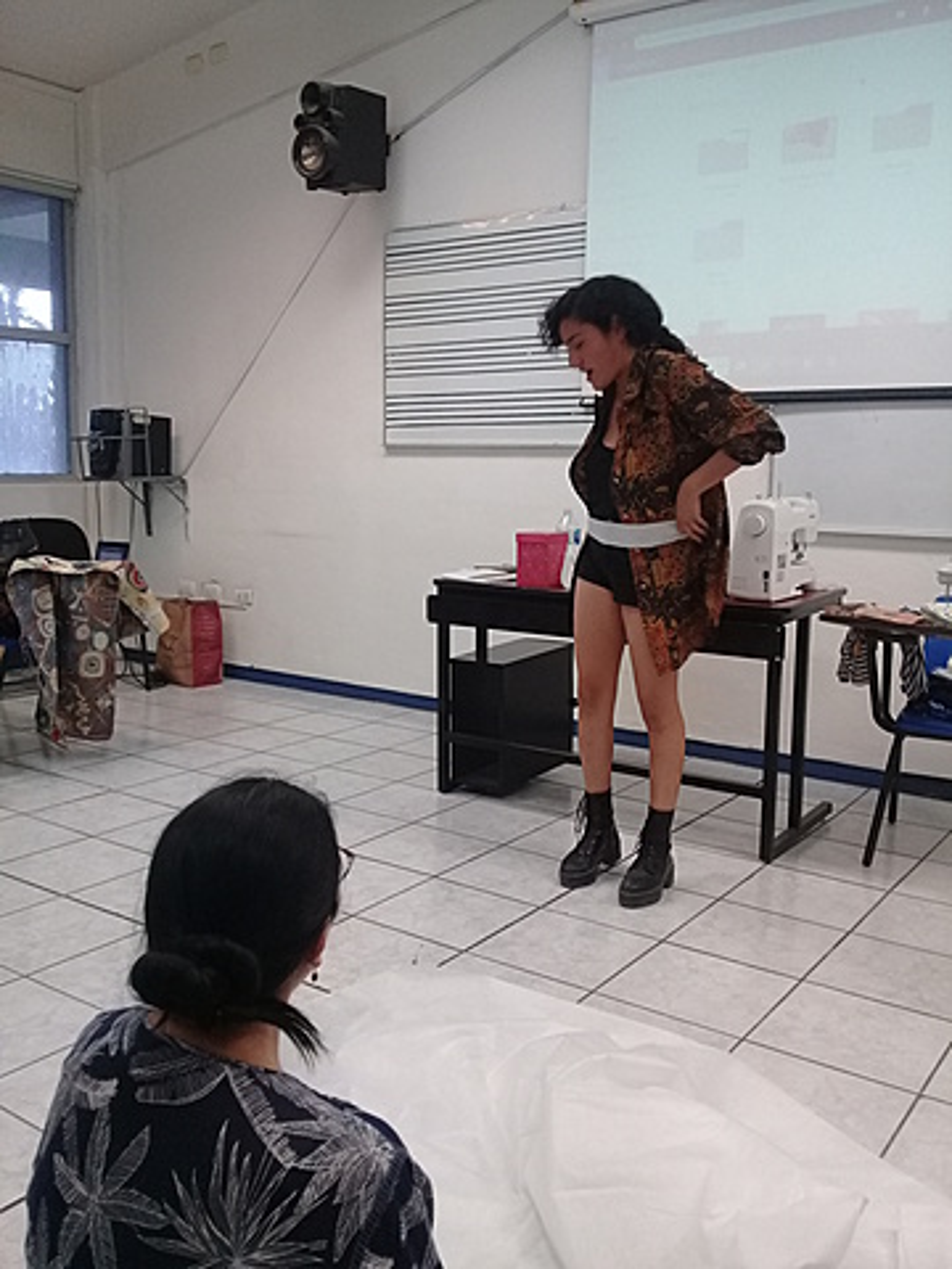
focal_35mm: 31
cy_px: 634
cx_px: 476
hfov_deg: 45.4
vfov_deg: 58.4
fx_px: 1137
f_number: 2.2
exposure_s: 1/40
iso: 125
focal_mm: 3.3
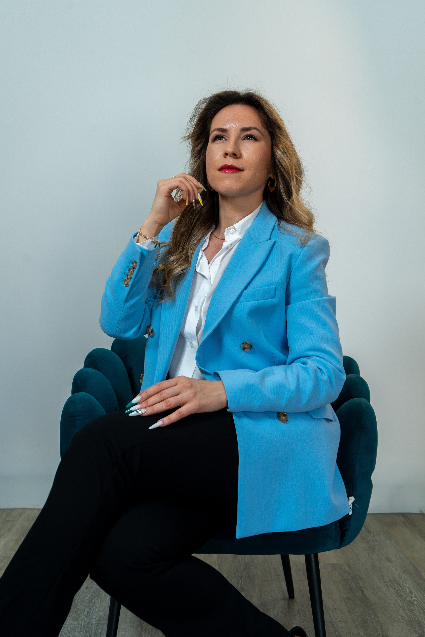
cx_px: 212
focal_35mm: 40
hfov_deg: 33.4
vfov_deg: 48.5
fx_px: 708
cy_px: 318
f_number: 5.6
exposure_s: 1/200
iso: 200
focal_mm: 40
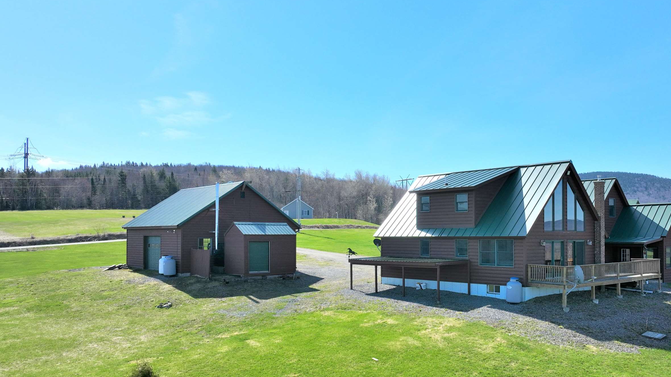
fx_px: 605
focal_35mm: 34
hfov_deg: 57.3
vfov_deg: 34.5
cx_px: 418
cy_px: 228
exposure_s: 1/2500
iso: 160
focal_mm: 12.29
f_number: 2.8
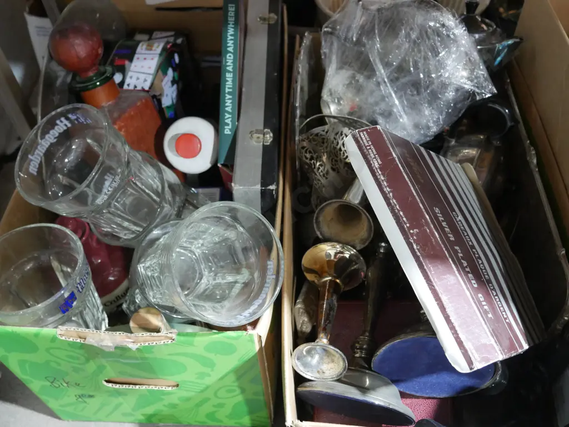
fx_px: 559
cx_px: 284
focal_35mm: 34
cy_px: 214
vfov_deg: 41.8
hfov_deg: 53.9
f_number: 4
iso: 3200
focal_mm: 17
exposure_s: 1/50
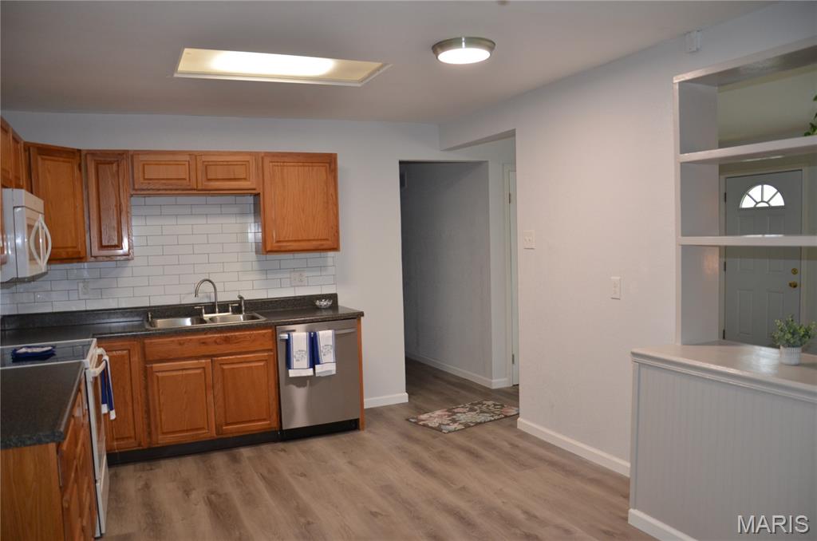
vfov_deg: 47.7
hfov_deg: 67.5
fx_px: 611
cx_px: 408
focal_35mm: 27
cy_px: 270
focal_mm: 18
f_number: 3.5
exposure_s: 1/60
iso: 500
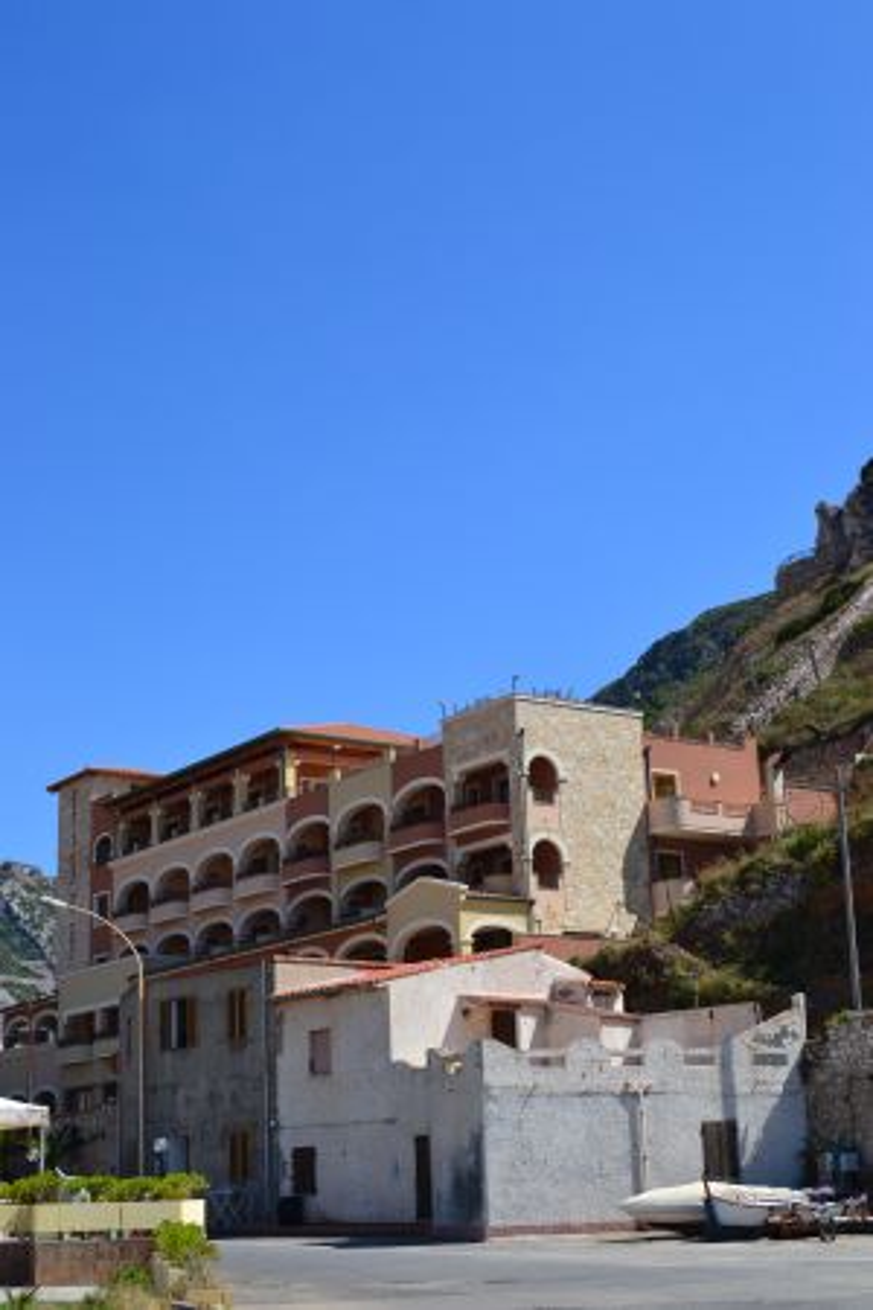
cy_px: 655
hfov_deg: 26.5
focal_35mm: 51
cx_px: 436
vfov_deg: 38.9
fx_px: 1855
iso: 360
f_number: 11
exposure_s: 1/500
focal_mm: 34
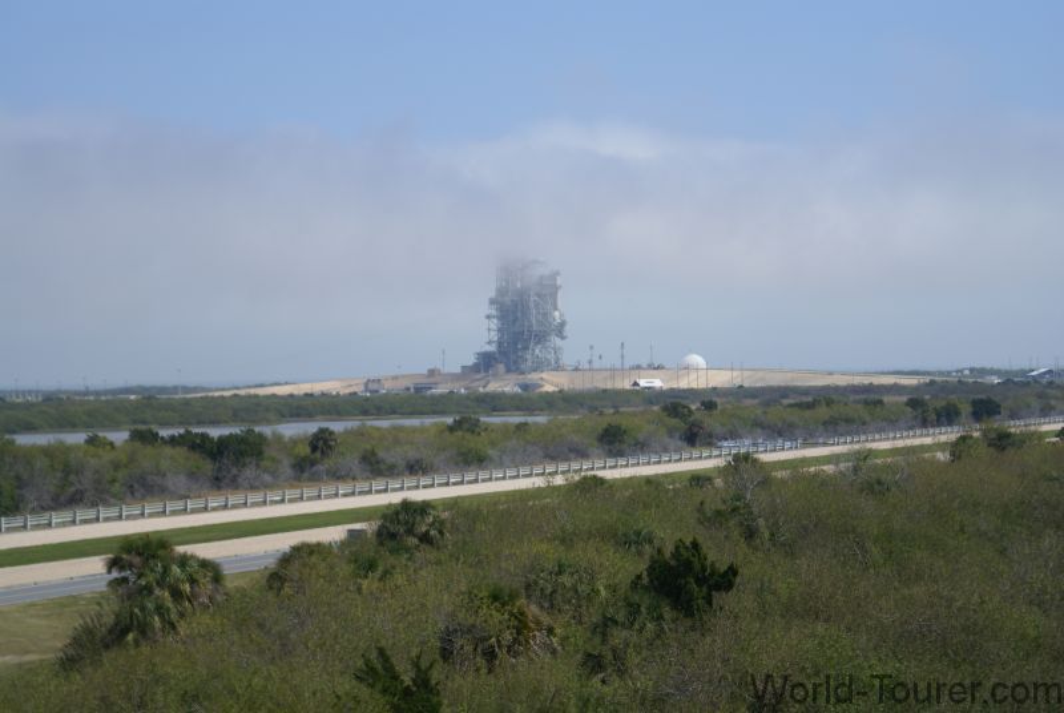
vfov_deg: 13.1
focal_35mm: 105
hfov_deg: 19.4
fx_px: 3108
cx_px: 532
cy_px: 356
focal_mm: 70
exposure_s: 1/800
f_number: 5.6
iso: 100
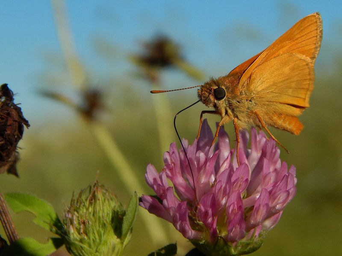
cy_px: 128
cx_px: 171
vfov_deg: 15.7
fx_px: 929
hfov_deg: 20.9
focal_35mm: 94
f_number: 4.4
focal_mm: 16.6
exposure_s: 1/1250
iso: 125
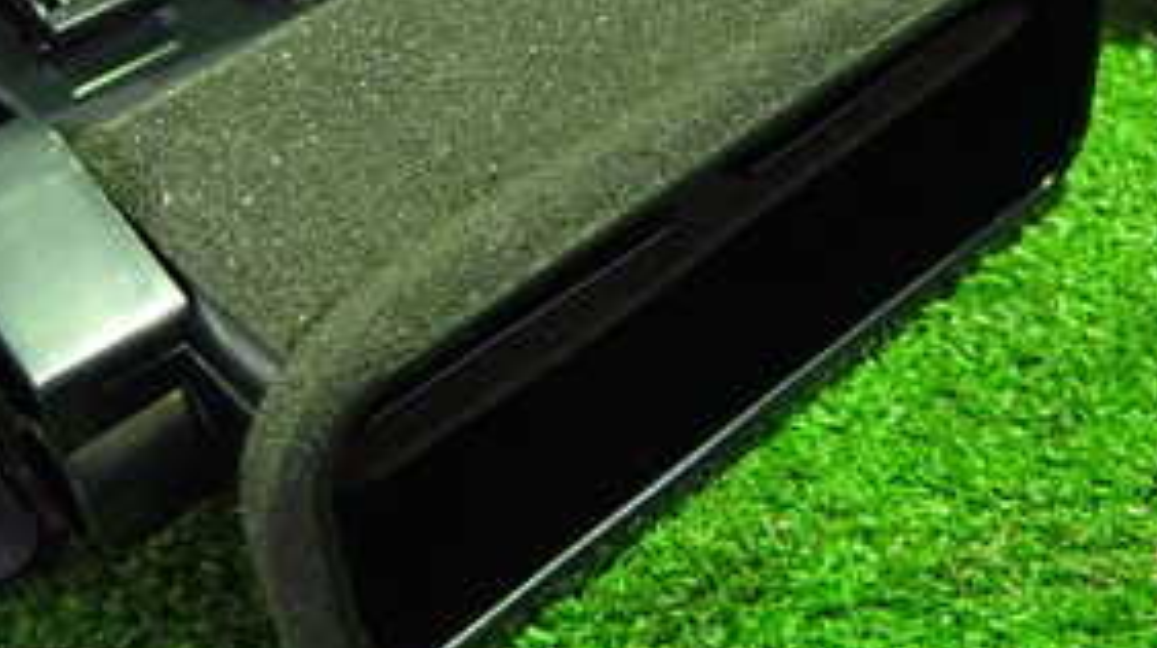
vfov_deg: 19.9
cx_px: 677
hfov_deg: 36.0
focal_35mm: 58
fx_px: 1778
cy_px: -41
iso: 800
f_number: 2
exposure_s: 1/25
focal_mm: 4.5
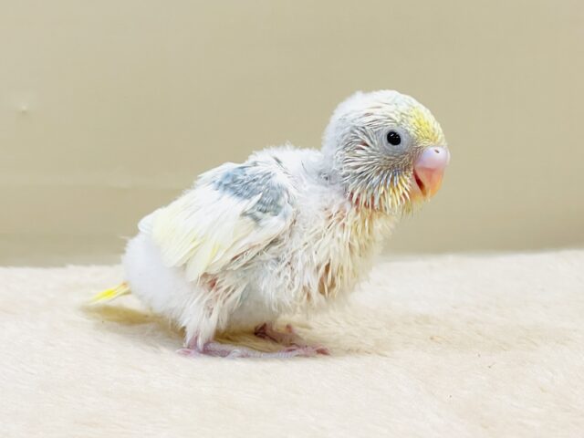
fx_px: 877
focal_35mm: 52
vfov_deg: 28.0
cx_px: 292
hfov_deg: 36.8
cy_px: 219
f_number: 2
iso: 100
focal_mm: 6
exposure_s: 1/99
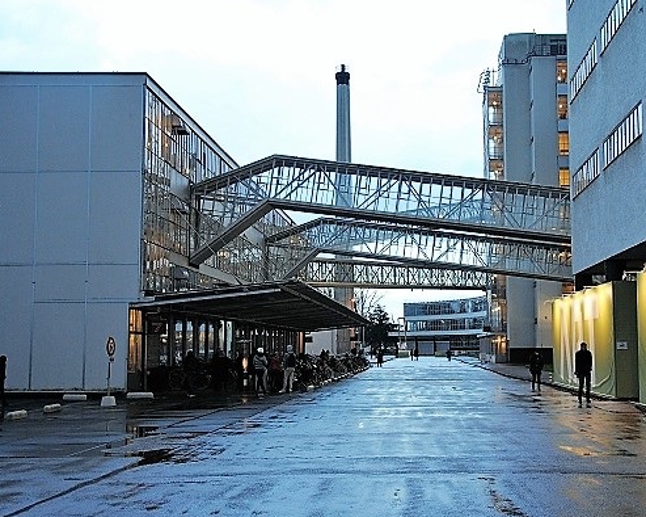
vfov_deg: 31.4
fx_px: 917
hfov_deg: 38.7
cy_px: 259
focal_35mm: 48
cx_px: 371
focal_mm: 28
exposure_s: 1/30
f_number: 4
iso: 360
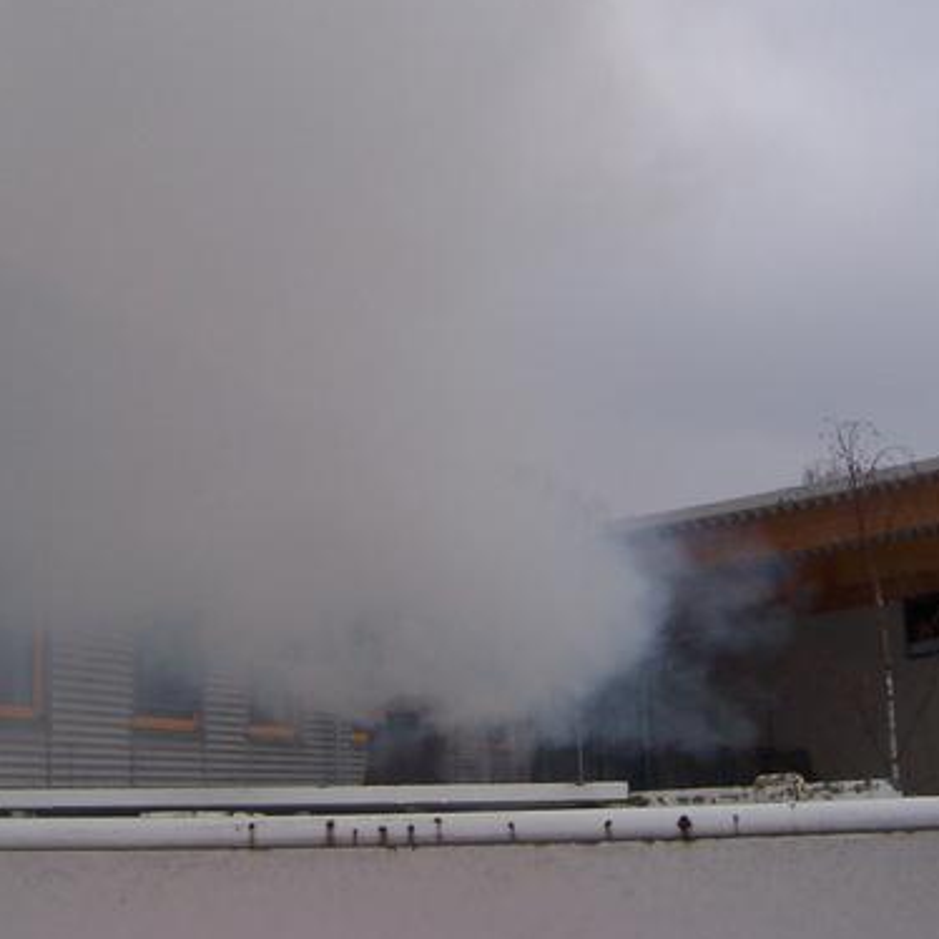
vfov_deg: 32.0
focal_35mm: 53
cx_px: 354
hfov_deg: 32.1
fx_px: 1627
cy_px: 349
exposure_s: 1/350
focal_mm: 5.6
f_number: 5.6
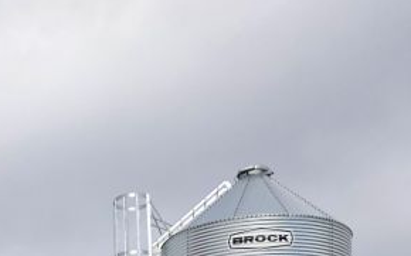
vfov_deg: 13.1
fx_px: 918
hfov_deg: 24.4
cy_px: 559
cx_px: 24
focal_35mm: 82
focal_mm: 3.99
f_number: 1.8
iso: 20
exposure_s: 1/338
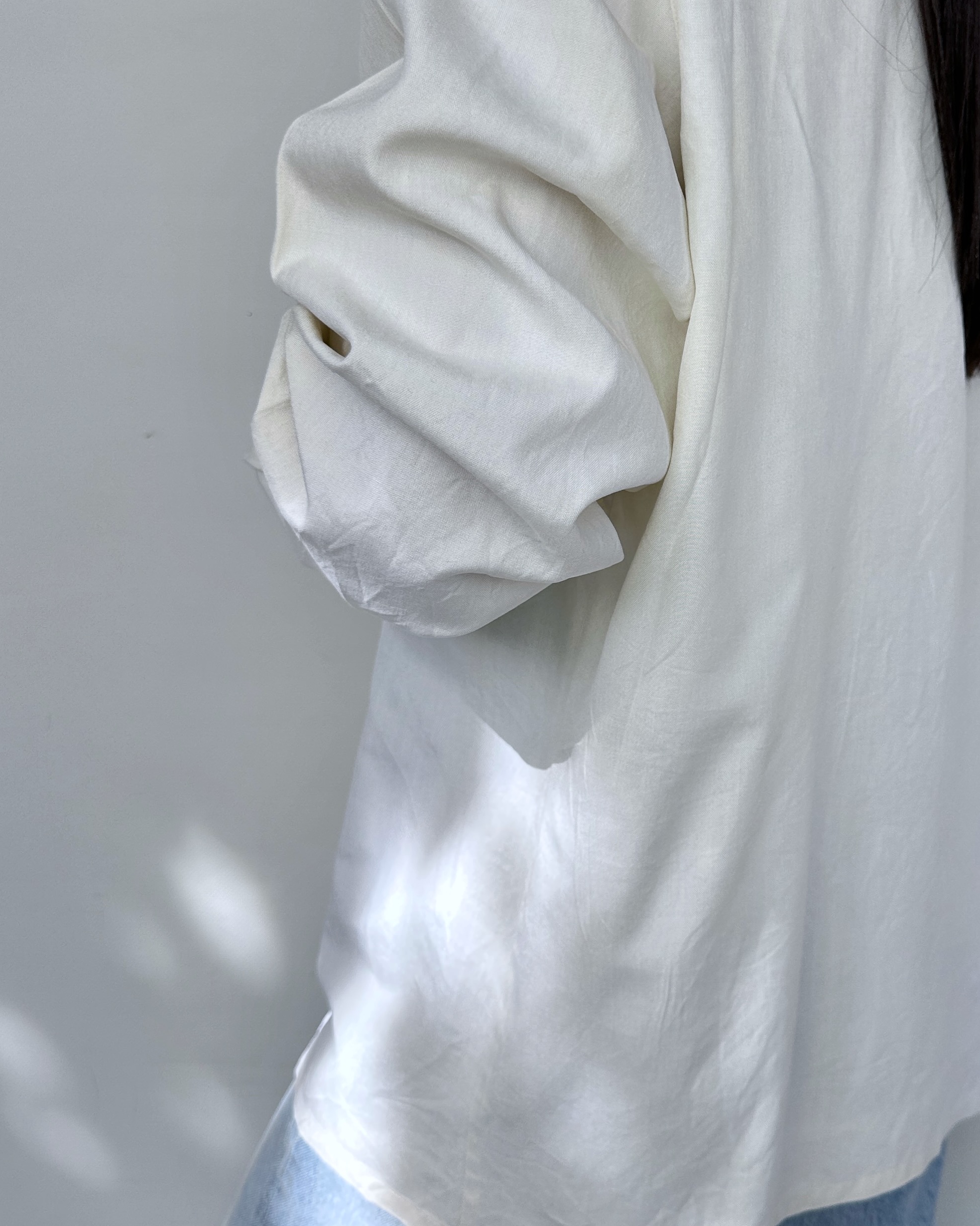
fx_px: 1305
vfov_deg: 50.0
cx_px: 702
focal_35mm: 36
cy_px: 502
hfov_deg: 40.3
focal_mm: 6.86
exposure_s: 1/634
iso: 80
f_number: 1.78
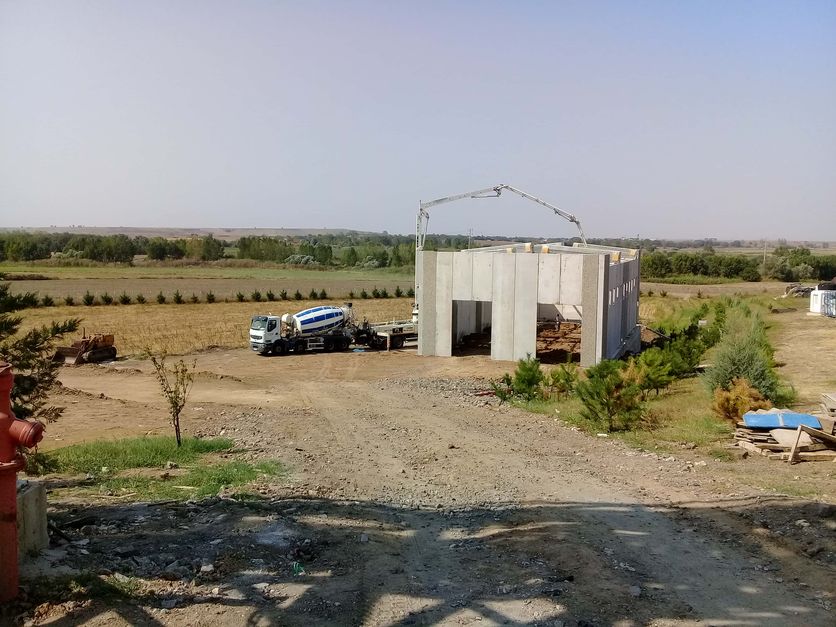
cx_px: 418
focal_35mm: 31
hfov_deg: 58.4
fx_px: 749
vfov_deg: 45.4
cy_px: 314
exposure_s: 1/1613
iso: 50
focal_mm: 3.3
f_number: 2.2
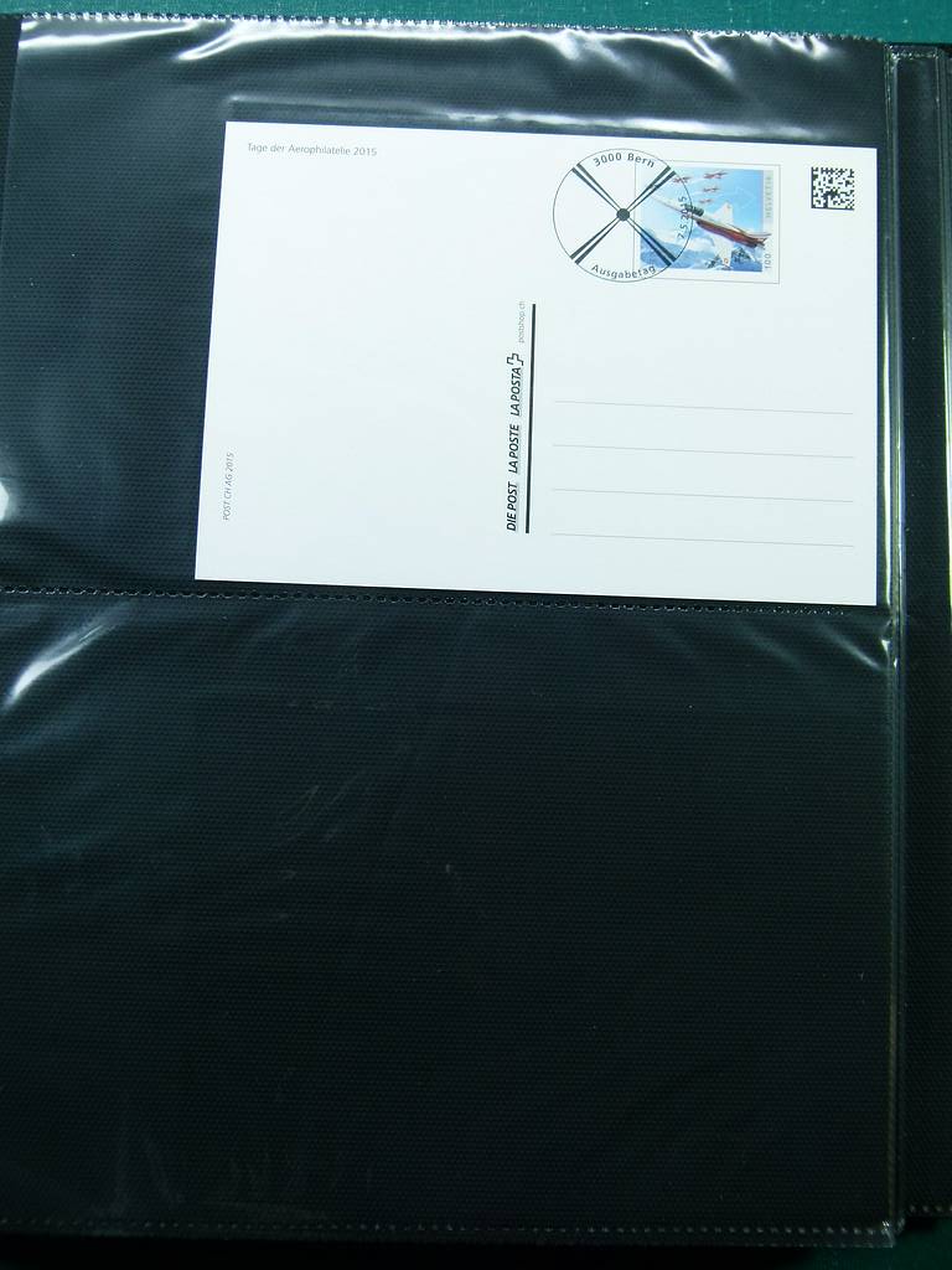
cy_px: 635
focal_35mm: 38
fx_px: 1393
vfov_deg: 49.0
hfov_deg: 37.7
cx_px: 476
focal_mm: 6.8
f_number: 3.1
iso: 100
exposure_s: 1/80
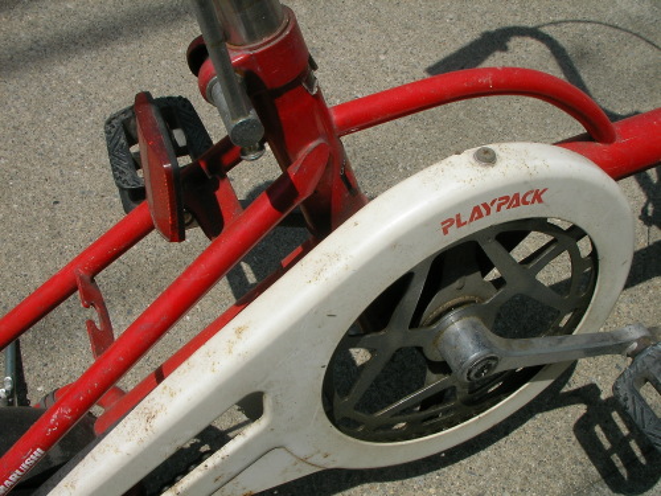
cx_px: 330
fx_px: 726
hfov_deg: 49.0
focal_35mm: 38
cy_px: 248
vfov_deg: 37.7
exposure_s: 1/485
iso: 50
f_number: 5.6
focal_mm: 6.3
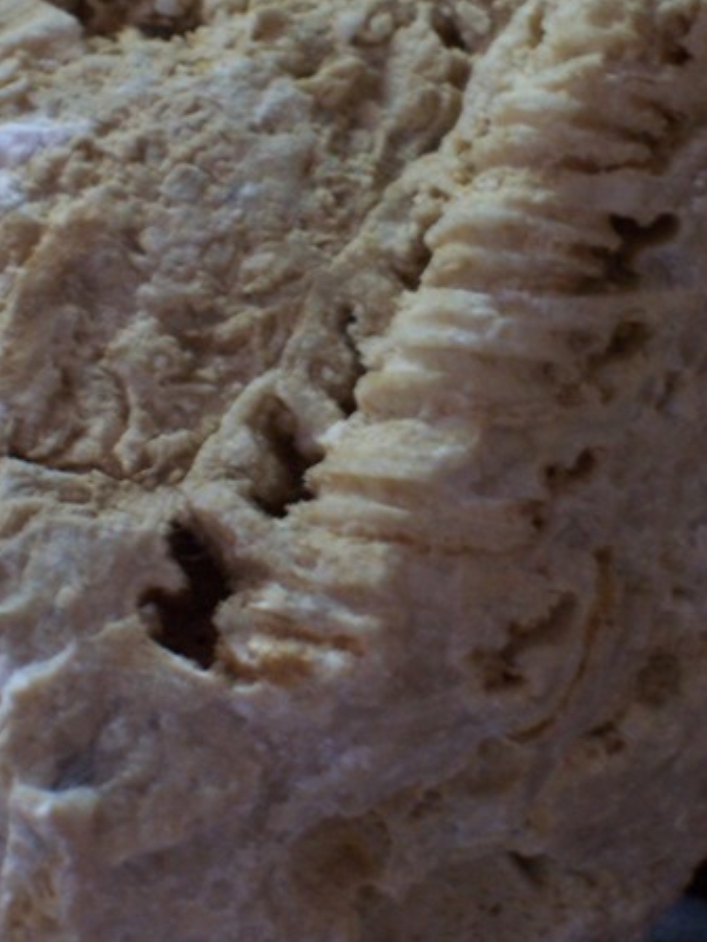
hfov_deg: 9.4
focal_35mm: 157
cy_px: 330
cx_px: 495
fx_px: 4273
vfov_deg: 12.6
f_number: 4.6
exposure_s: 1/8
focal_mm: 16.8
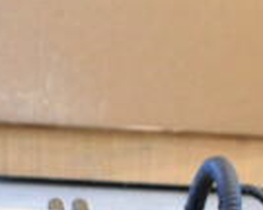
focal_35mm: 115
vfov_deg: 12.3
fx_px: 895
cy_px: 375
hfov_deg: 16.7
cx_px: 113
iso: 6400
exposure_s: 1/125
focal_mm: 18
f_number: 5.6
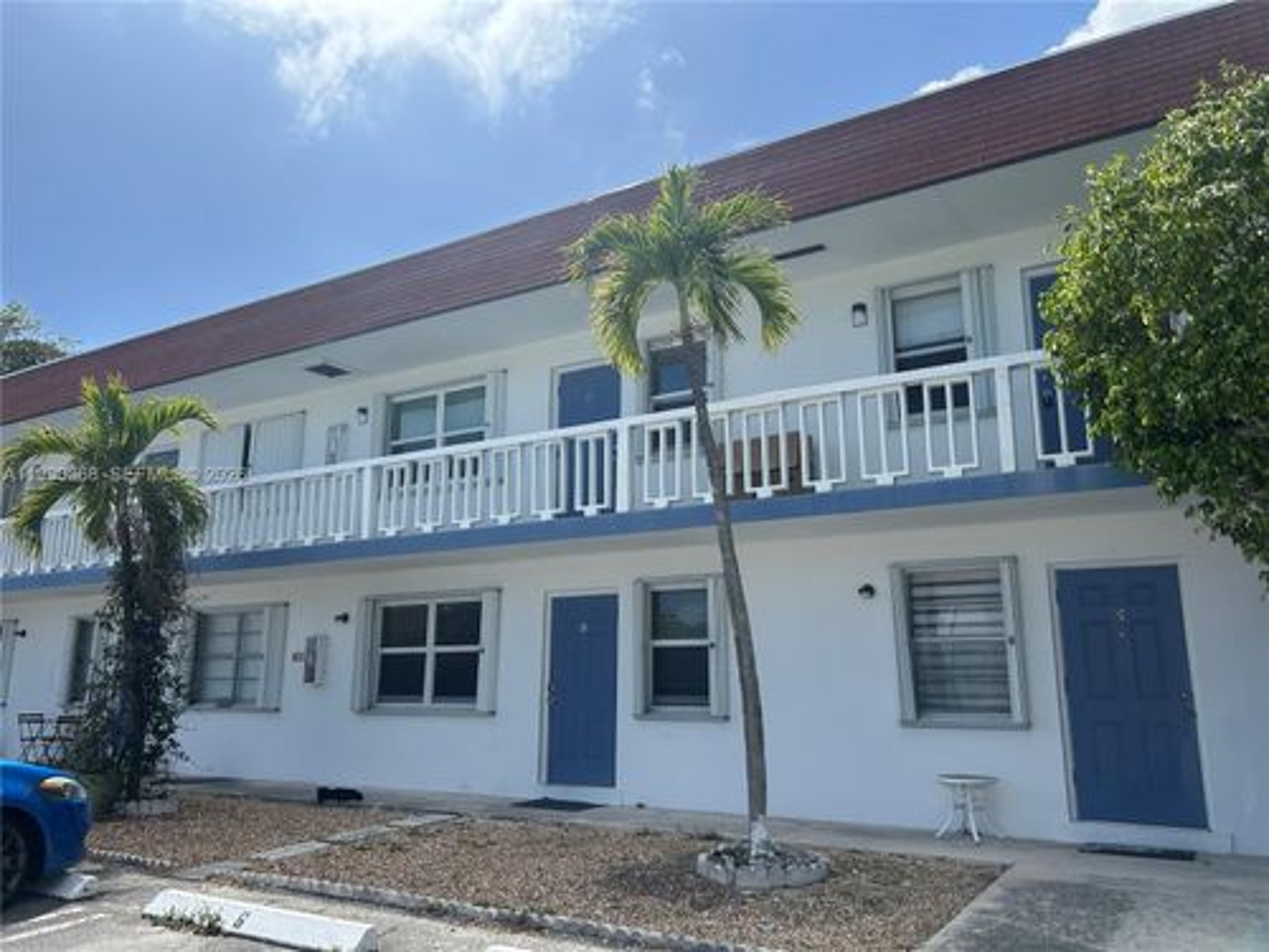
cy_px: 476
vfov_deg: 53.1
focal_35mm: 26
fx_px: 953
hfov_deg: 67.3
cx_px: 634
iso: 50
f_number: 1.5
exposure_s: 1/5882
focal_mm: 5.7
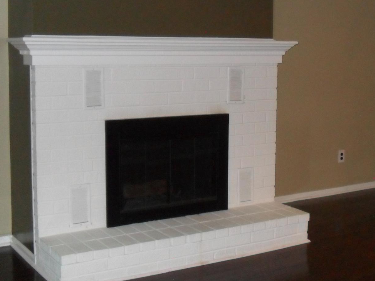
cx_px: 274
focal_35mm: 59
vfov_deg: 24.7
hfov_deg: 32.2
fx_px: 639
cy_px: 96
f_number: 3
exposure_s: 1/45
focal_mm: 6.3
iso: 400
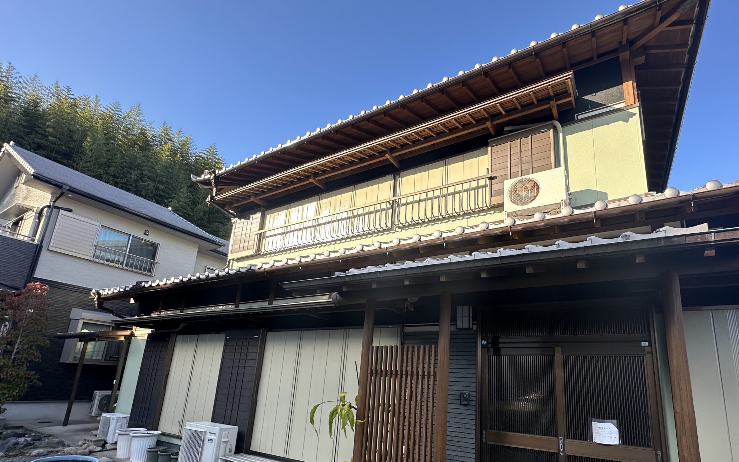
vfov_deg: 63.7
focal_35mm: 18
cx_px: 414
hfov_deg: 90.7
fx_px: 362
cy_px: 300
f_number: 2.2
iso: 40
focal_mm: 2.22
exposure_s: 1/393
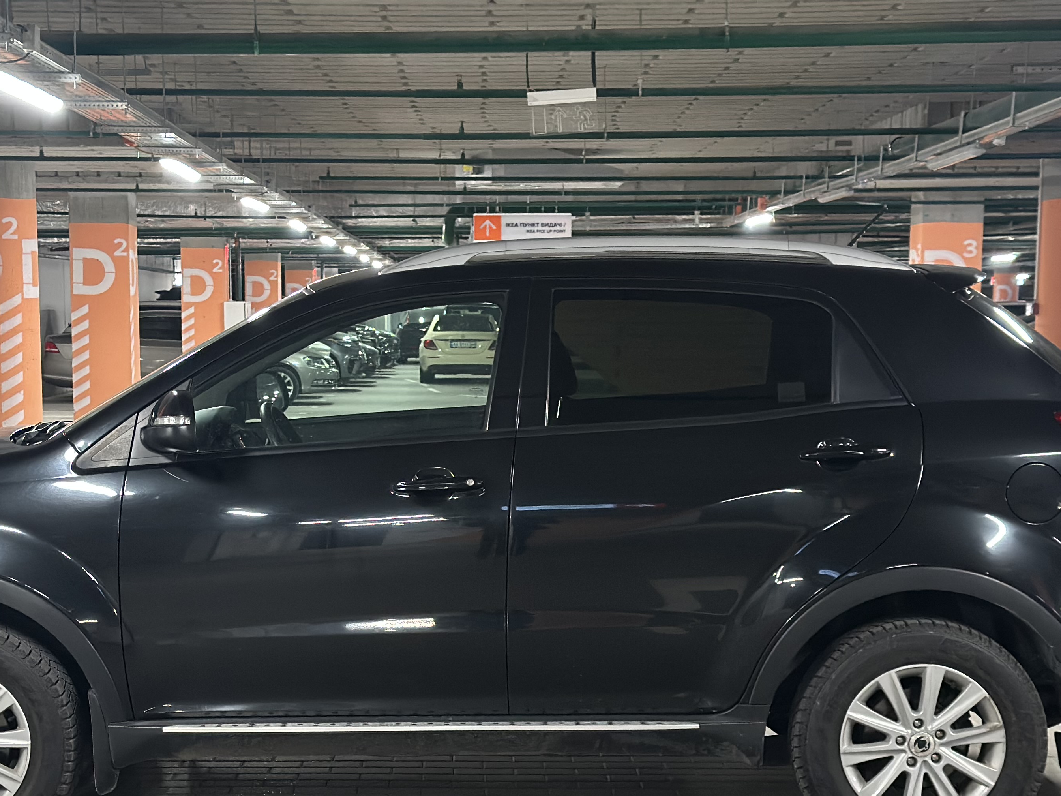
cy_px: 572
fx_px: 2207
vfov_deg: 20.3
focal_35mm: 72
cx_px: 446
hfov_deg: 27.0
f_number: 1.78
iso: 320
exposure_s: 1/33
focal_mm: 6.86
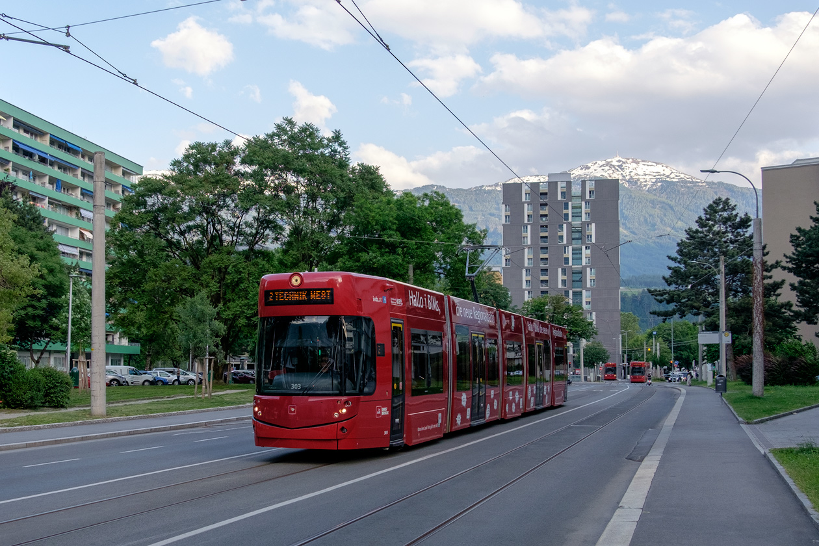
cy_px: 273
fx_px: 660
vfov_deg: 45.0
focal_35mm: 29
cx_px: 410
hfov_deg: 63.7
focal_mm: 19.5
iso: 800
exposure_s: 1/500
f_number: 3.6
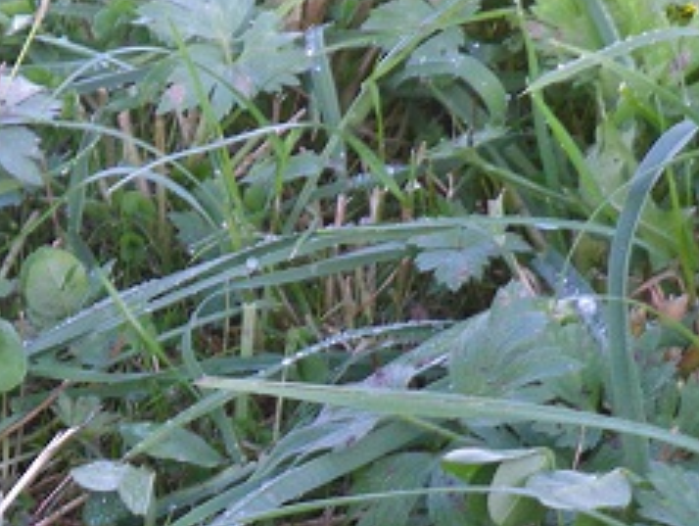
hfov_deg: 19.5
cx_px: -170
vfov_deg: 15.5
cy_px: 511
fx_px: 1900
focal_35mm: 94
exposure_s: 1/60
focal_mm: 6.2
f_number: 3.8
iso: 80
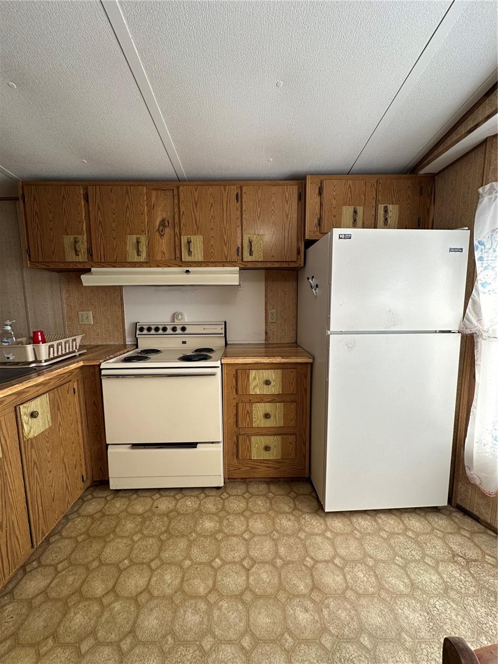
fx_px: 269
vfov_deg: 102.1
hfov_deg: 85.7
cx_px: 249
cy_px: 332
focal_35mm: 14
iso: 80
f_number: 2.2
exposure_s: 1/120
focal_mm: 2.22
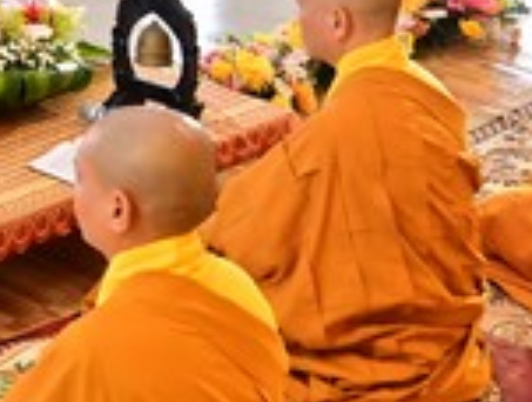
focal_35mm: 99
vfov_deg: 14.1
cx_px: -321
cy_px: -190
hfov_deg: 17.3
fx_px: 1525
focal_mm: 24
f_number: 5.6
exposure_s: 1/100
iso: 2500
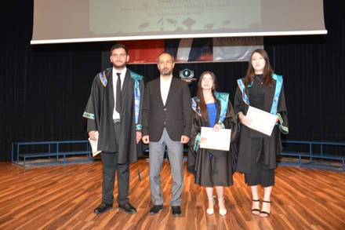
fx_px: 307
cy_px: 115
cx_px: 172
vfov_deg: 41.1
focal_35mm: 32
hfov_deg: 58.7
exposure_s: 1/60
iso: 450
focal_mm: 32
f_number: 4
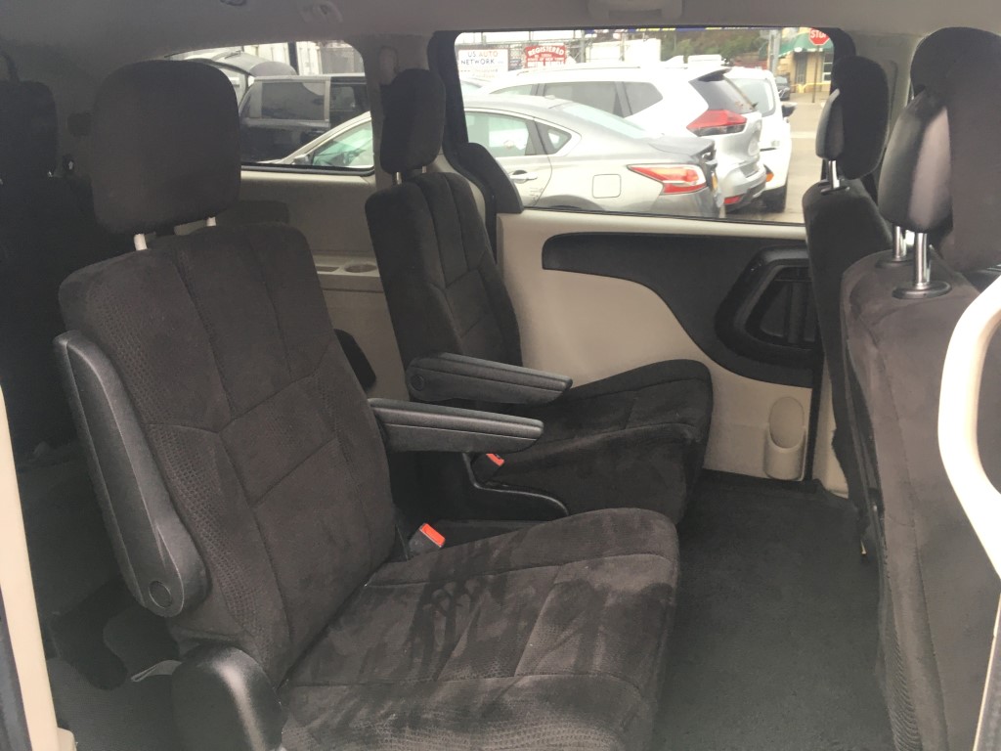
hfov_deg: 61.7
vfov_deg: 48.2
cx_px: 500
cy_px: 376
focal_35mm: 29
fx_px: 839
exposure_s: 1/30
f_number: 2.2
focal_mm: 4.15
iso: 32
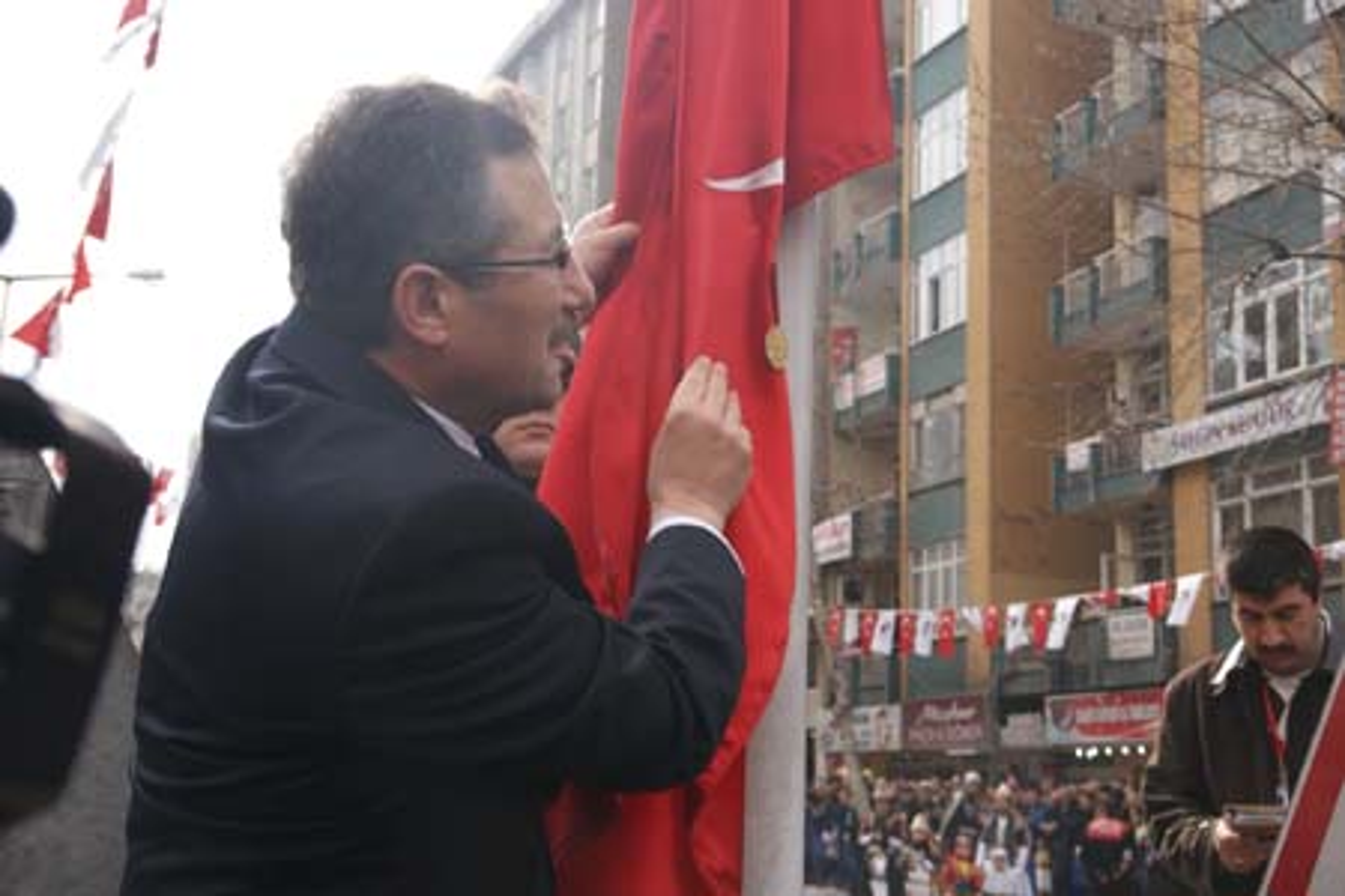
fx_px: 1681
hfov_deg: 43.6
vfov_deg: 29.9
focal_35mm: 45
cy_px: 448
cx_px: 672
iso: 100
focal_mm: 30
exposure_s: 1/160
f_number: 5.6
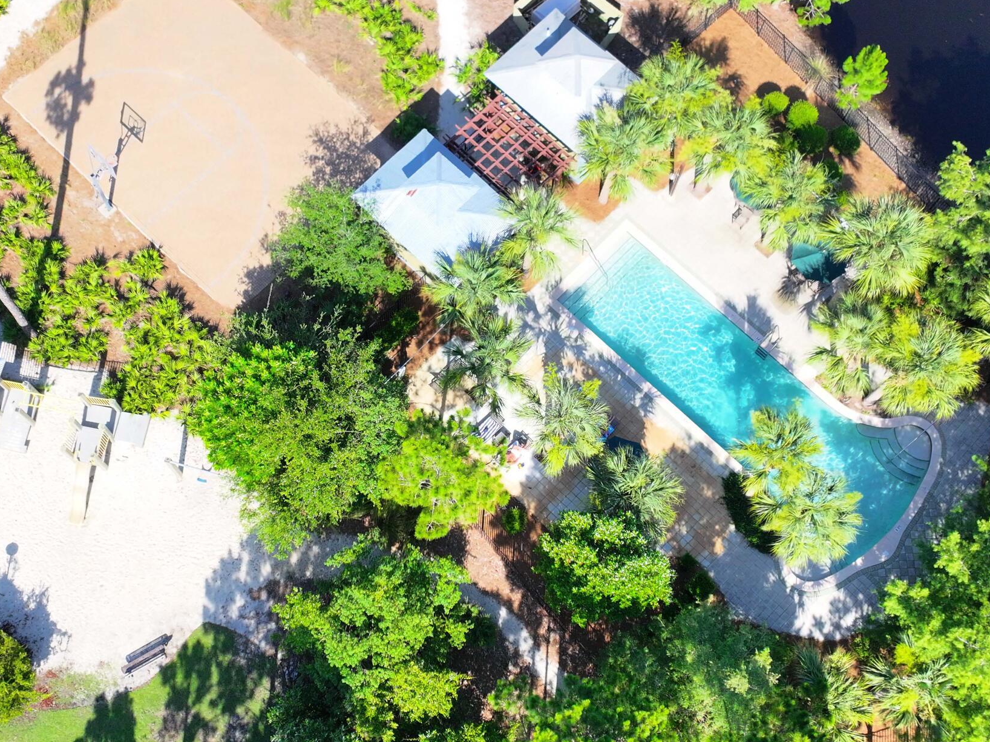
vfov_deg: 32.8
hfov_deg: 42.9
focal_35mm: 44
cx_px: 431
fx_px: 1258
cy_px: 396
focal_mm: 12.29
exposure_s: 1/1250
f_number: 2.8
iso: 290
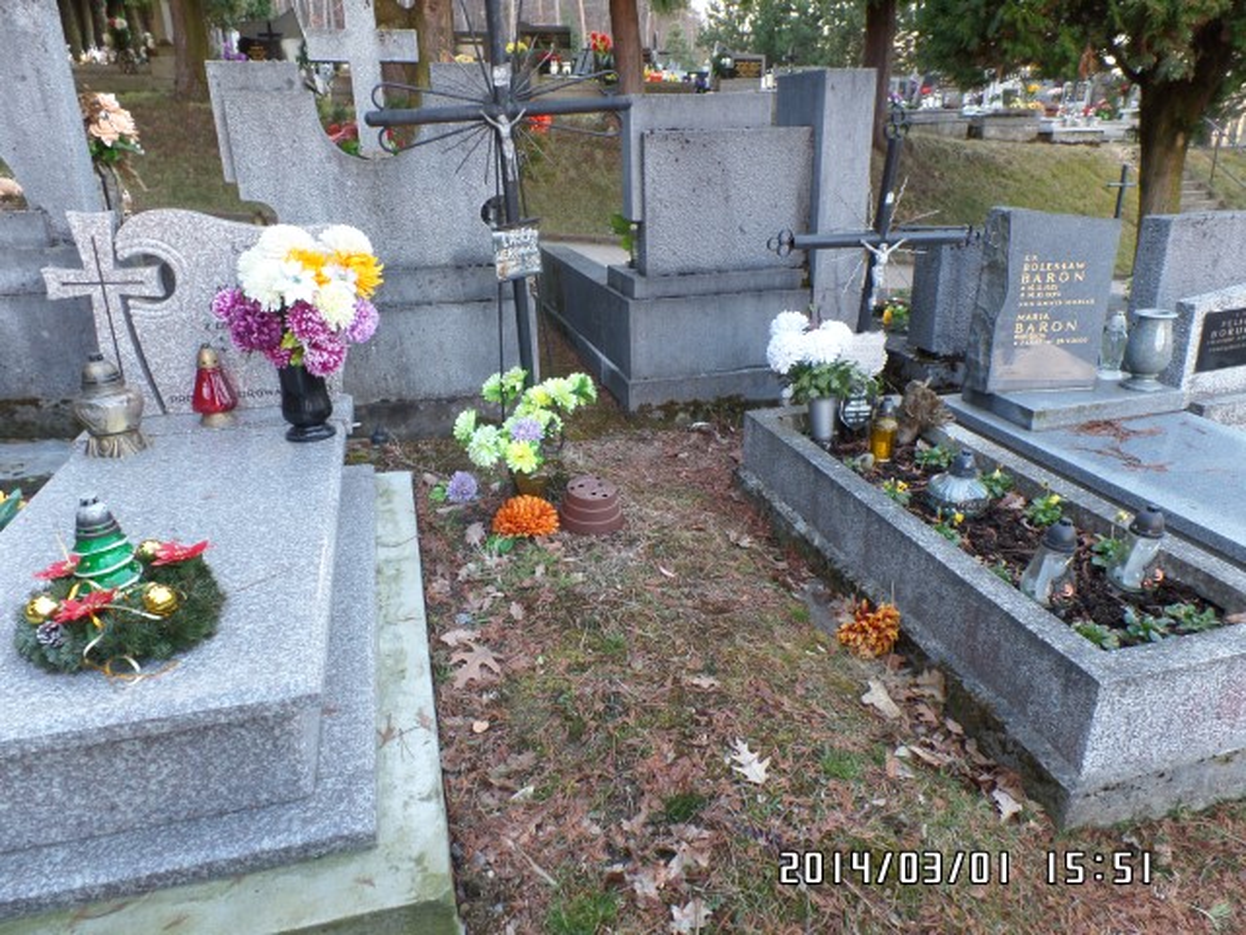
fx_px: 828
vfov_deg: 58.9
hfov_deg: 73.9
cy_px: 468
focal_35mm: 23
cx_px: 623
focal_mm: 4.1
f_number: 3.5
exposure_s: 1/30
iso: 100
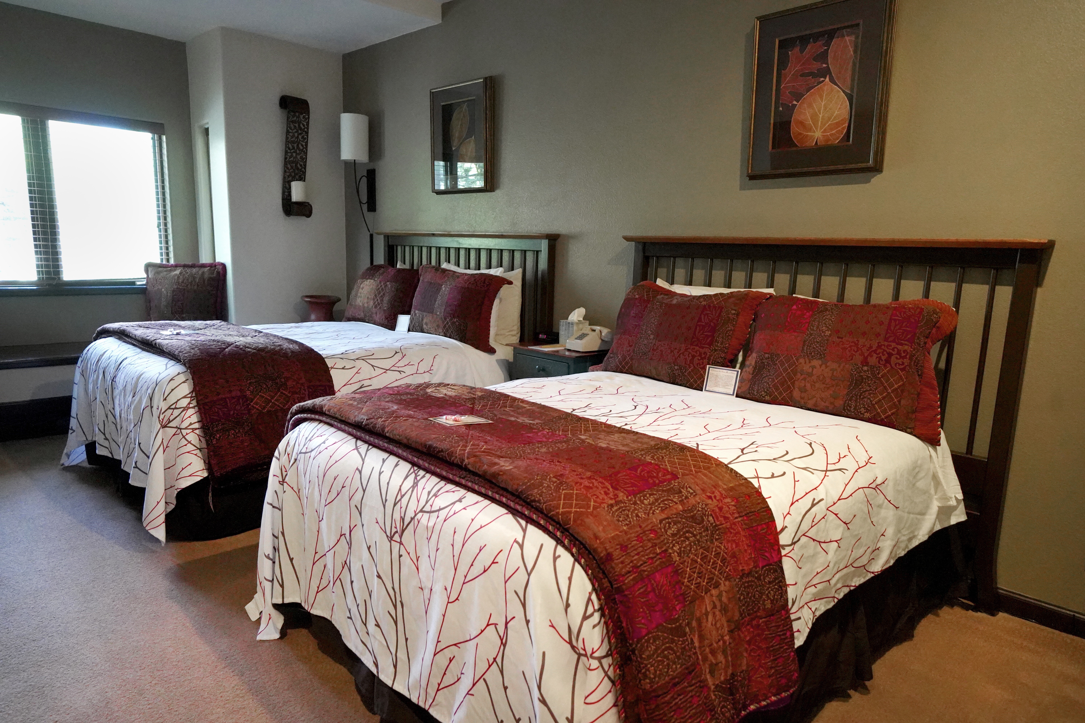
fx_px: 723
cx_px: 542
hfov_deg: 73.7
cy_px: 362
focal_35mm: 24
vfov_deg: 53.1
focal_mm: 24
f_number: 4
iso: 10000
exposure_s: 1/160
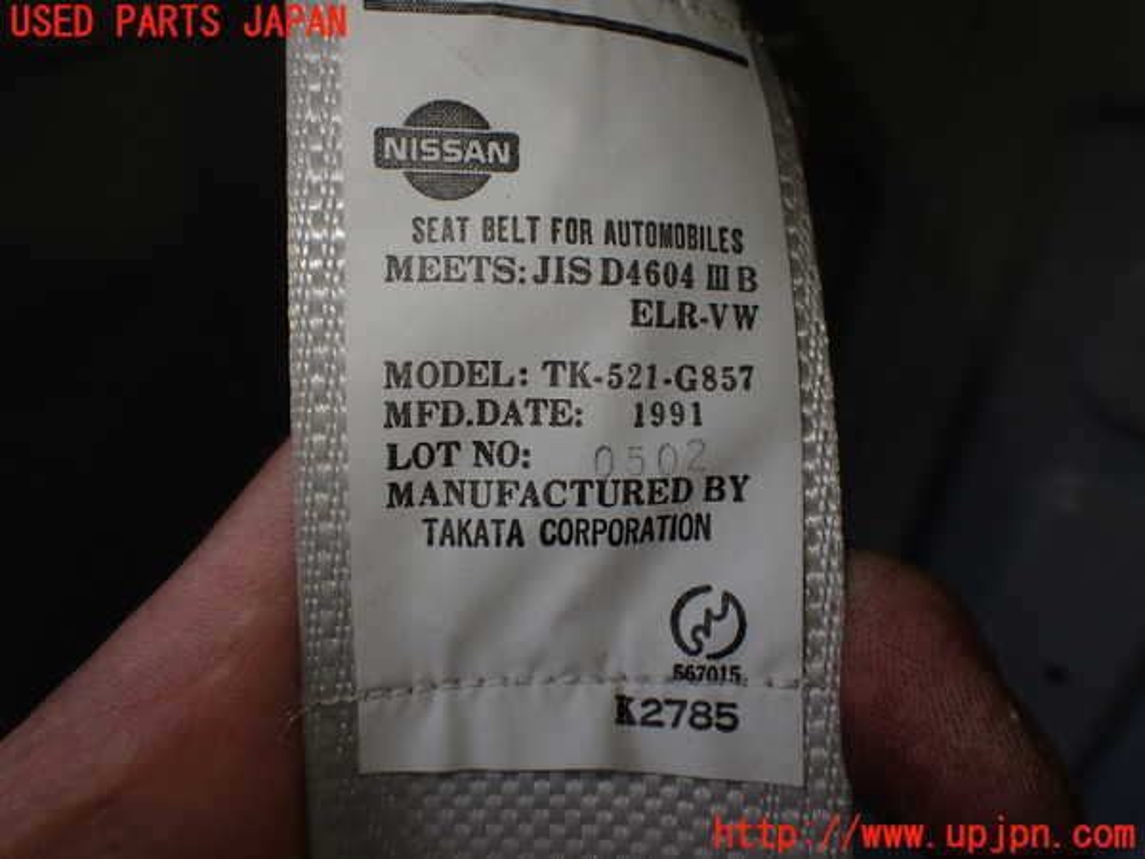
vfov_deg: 46.8
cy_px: 430
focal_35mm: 30
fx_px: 992
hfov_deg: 60.0
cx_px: 572
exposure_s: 1/125
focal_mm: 5.4
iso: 100
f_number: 3.2
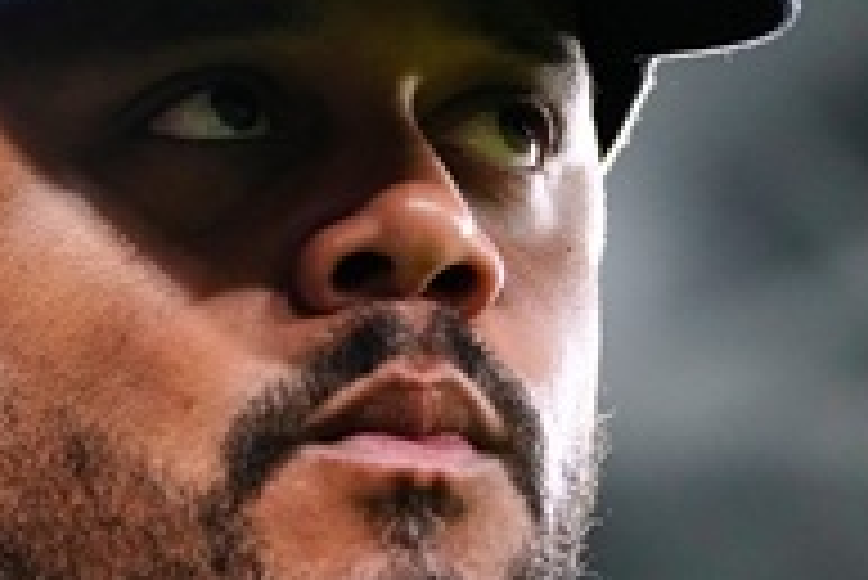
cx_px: -90
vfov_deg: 5.6
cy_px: 483
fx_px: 5936
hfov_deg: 8.3
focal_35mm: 246
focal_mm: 70
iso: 3200
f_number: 2.8
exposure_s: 1/1600
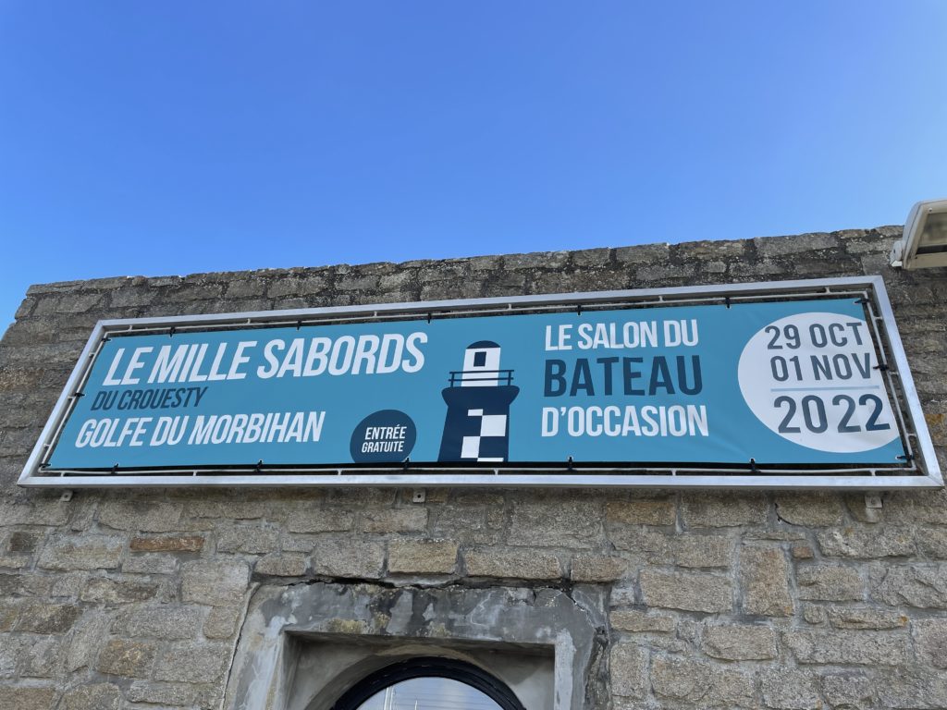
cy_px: 355
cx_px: 474
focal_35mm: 26
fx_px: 711
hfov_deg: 67.3
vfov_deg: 53.1
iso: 32
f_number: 1.6
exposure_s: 1/1383
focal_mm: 4.2
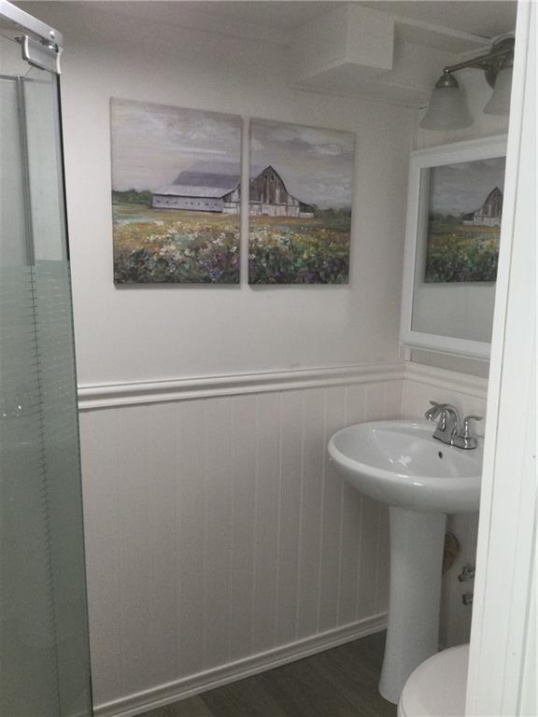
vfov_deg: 58.4
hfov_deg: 45.4
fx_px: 642
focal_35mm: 31
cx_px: 269
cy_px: 358
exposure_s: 1/30
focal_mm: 3.3
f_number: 2.4
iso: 40
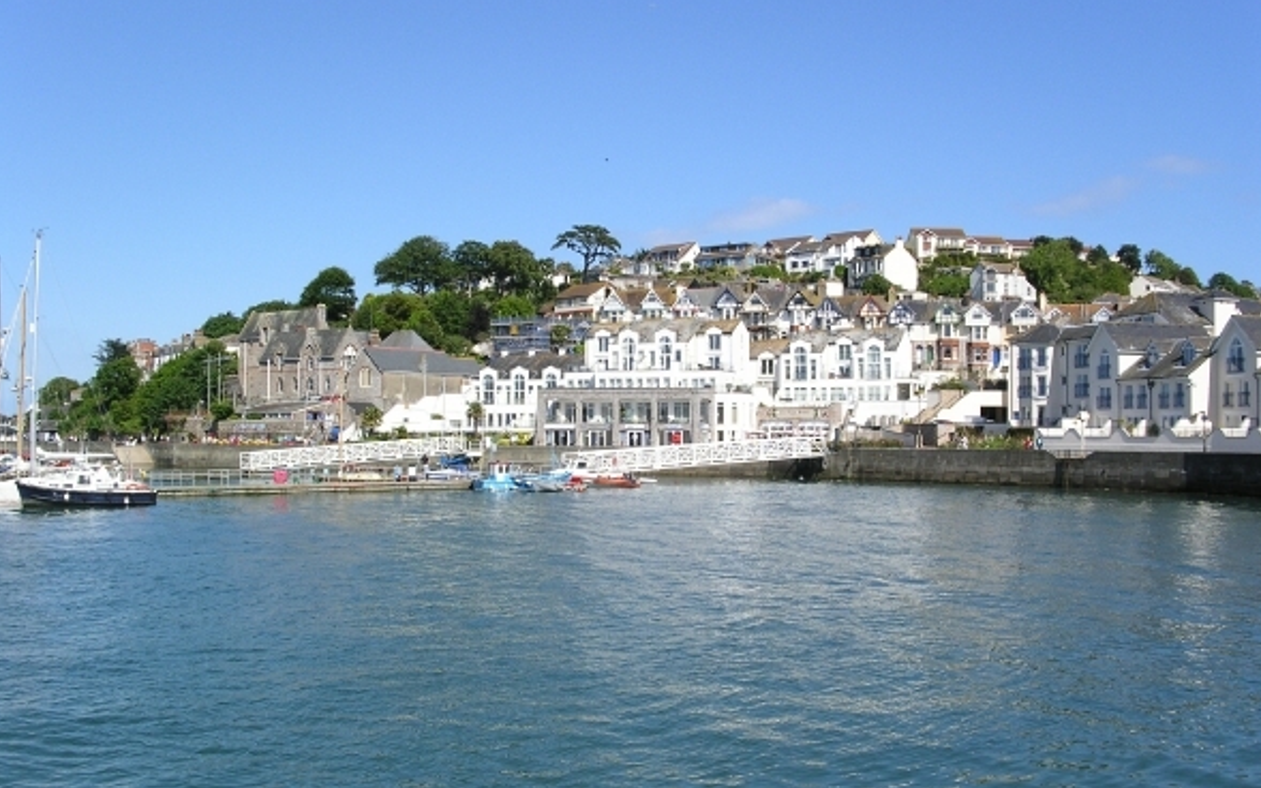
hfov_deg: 48.2
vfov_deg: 31.2
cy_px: 446
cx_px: 625
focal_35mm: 41
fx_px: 1409
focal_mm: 7.8
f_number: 5.6
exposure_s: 1/750
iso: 100
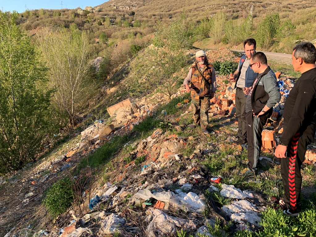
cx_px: 158
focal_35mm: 26
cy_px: 118
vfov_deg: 53.1
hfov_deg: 67.3
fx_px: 237
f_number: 1.8
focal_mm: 4.25
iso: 25
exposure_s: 1/580
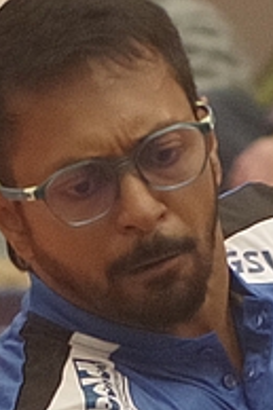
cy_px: 380
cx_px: 226
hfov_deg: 5.3
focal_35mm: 257
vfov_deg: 8.0
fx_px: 2928
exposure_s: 1/750
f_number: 3.5
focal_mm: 82.5
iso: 3200
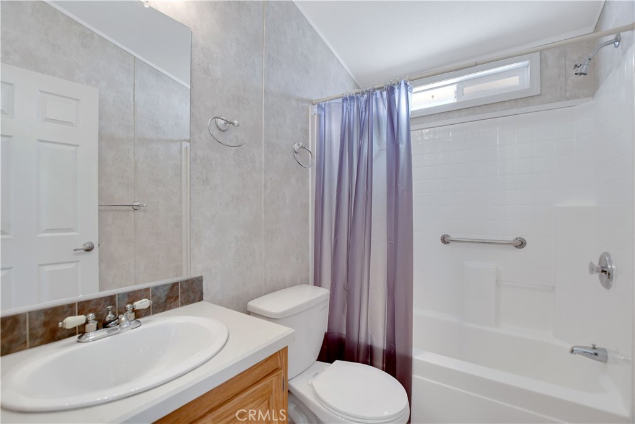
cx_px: 318
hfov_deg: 100.4
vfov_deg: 77.3
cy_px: 212
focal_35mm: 15
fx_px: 265
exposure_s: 1/100
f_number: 5
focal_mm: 10
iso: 1250
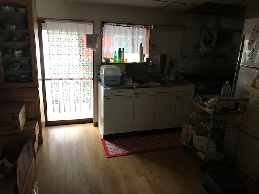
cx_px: 130
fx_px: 209
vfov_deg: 49.7
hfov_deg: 63.4
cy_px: 97
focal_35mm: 28
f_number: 1.8
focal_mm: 3.99
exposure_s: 1/17
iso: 40
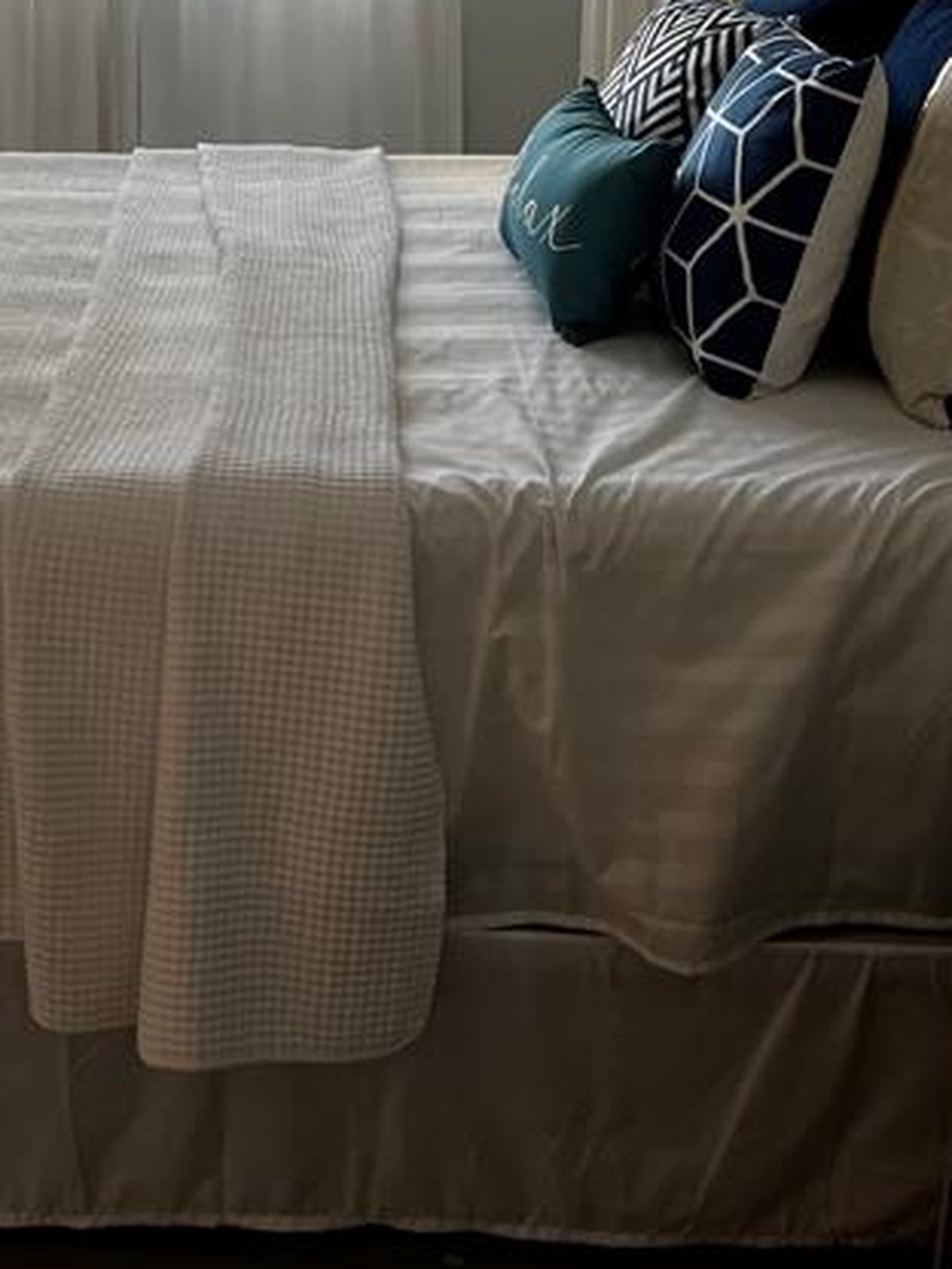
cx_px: 244
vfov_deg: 37.8
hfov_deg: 29.8
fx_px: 1760
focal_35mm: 48
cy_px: 204
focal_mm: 5.7
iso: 125
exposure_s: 1/120
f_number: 1.5
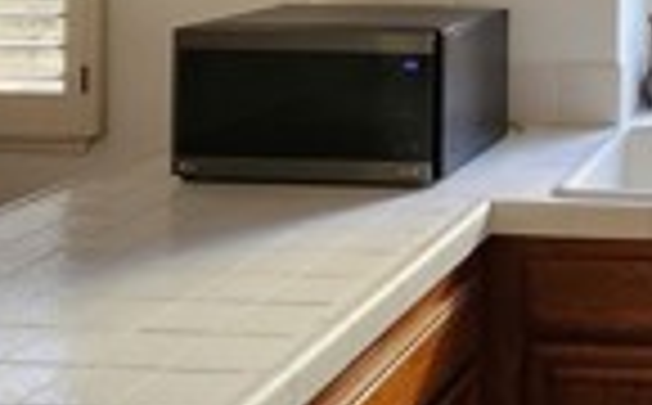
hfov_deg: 27.8
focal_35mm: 61
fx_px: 1082
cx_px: 850
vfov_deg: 19.4
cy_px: -135
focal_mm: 1.74
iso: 320
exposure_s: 1/60
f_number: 2.2
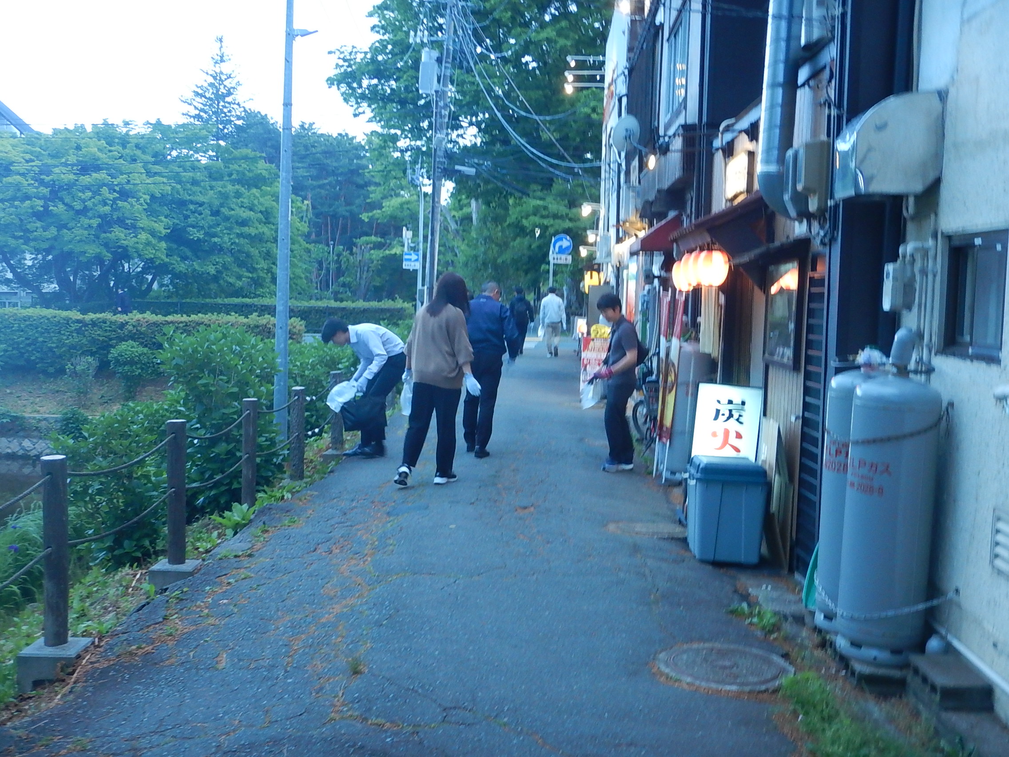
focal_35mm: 40
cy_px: 378
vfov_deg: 36.0
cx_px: 504
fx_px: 1166
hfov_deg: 46.8
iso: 400
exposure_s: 1/20
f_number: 4.2
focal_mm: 7.2
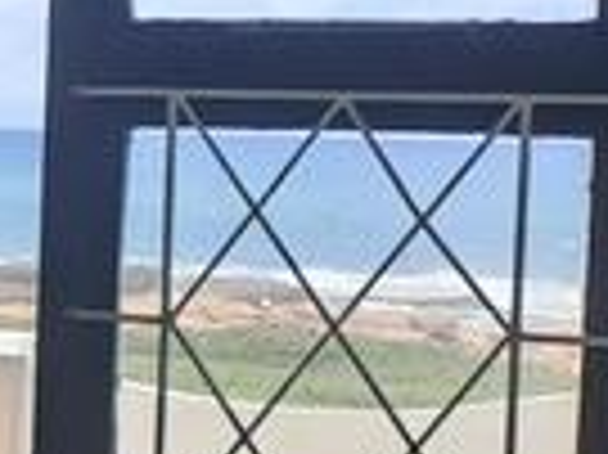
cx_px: -977
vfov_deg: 10.0
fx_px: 2597
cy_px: 216
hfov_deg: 10.8
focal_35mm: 148
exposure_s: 1/817
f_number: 1.8
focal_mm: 4.65
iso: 32
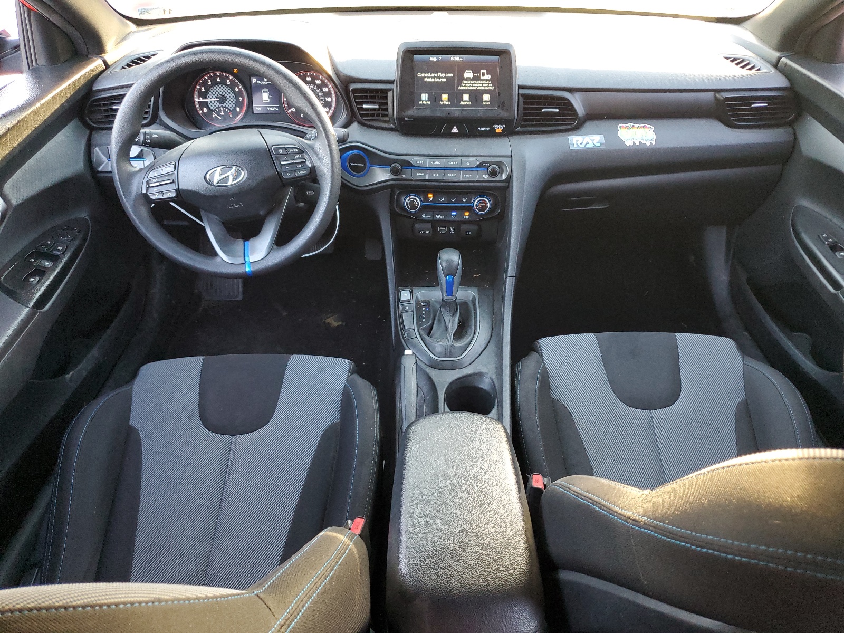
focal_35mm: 26
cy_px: 316
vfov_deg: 53.1
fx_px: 634
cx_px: 422
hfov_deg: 67.3
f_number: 1.5
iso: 176
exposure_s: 1/60.2
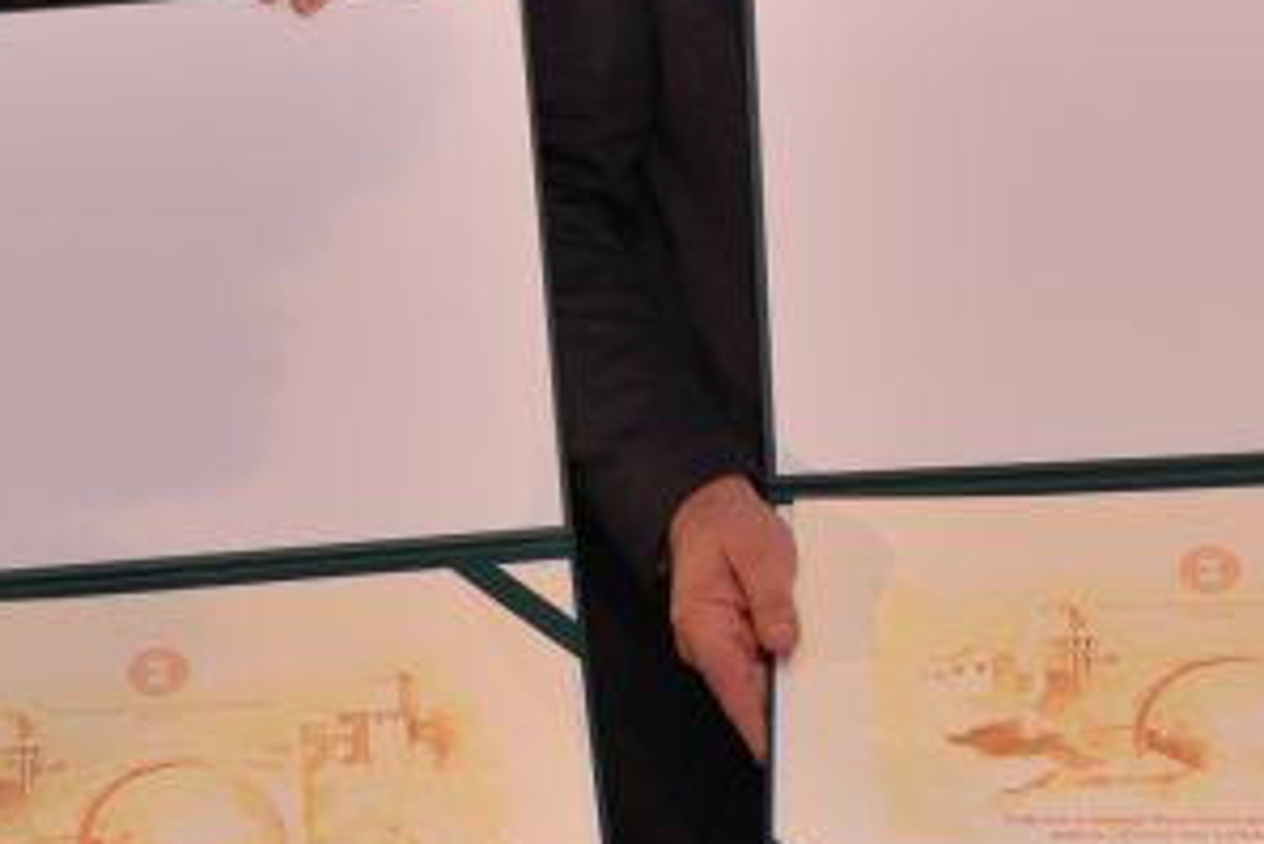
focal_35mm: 153
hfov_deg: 13.4
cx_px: 590
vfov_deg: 9.0
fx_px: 5374
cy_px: 216
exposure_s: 1/100
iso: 1000
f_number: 5.6
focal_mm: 38
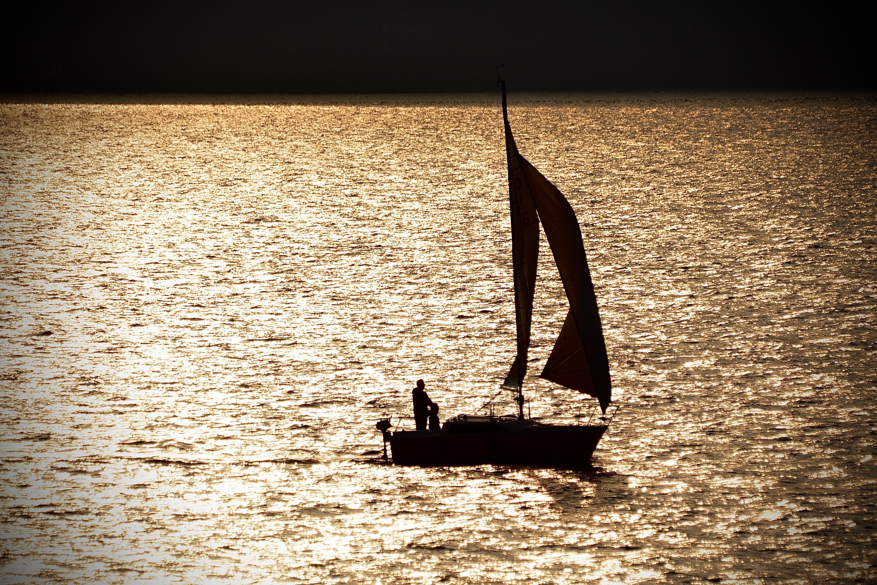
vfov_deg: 3.0
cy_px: 292
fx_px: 11010
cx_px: 440
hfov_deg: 4.6
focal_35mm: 452
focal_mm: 300
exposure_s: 1/2500
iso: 200
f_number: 7.1
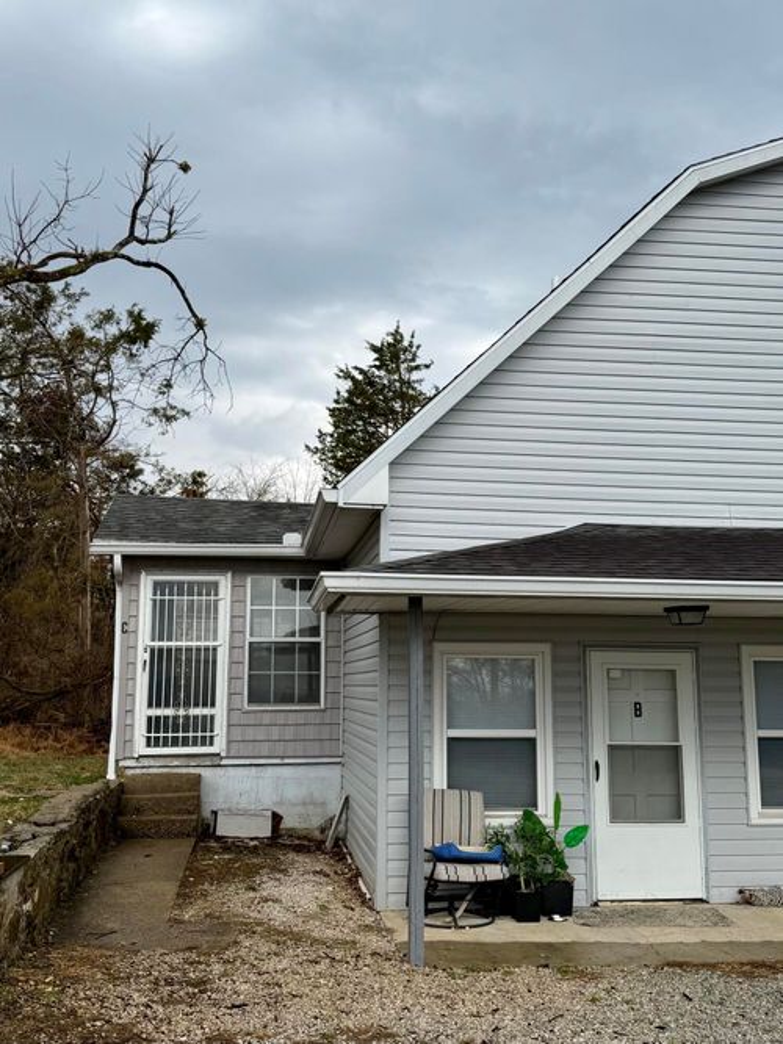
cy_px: 522
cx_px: 392
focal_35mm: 24
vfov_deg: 71.6
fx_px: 724
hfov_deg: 56.8
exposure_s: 1/2000
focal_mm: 6.76
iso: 80
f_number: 1.78
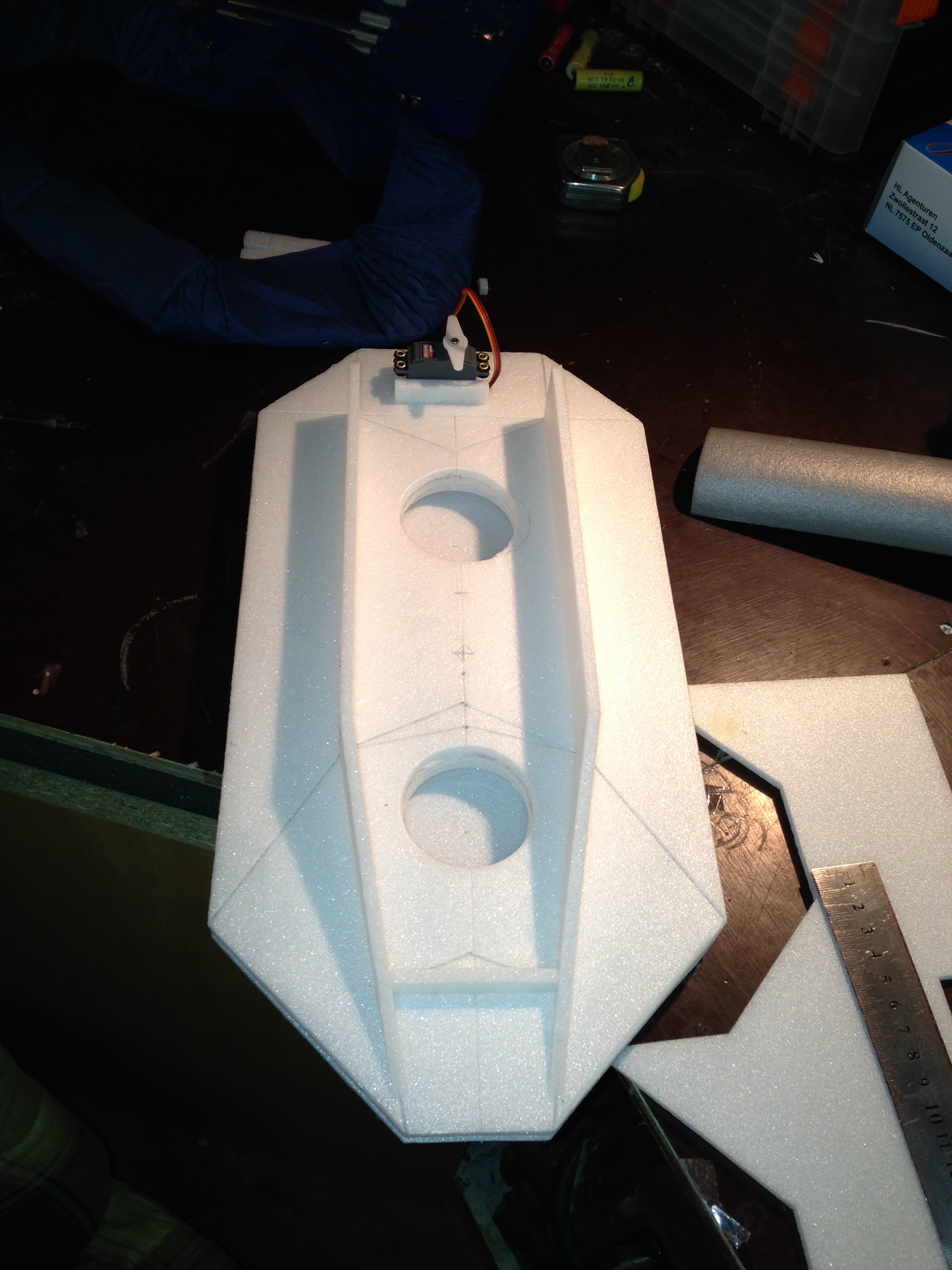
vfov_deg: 55.4
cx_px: 476
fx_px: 1210
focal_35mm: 33
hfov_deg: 42.9
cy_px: 635
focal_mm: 4.13
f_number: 2.4
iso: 50
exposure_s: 1/40
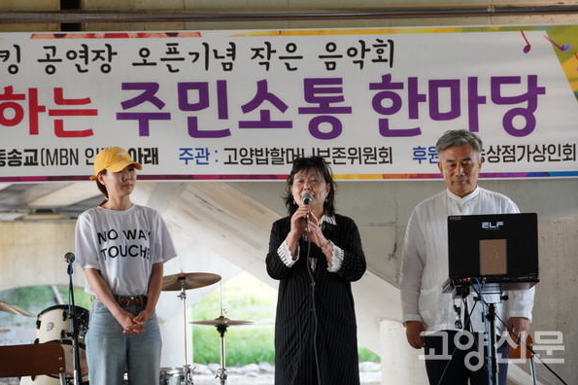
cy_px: 192
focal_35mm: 114
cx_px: 288
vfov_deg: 12.1
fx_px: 1821
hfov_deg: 18.0
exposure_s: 1/125
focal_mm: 75
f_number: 5.6
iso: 1000
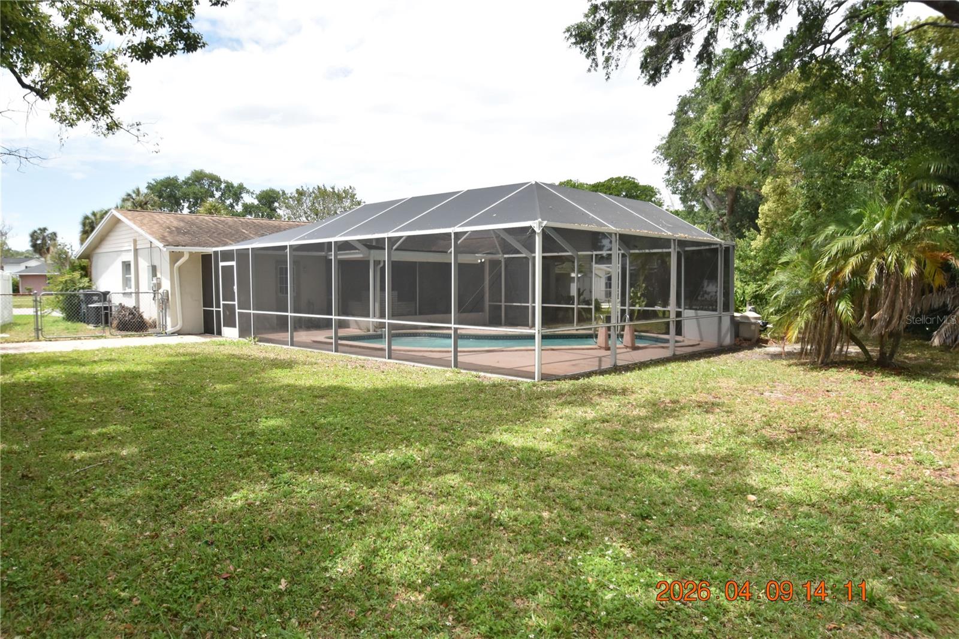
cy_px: 320
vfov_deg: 53.1
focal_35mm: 24
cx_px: 480
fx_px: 639
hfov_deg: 73.8
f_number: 4
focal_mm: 16
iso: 800
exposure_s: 1/4000
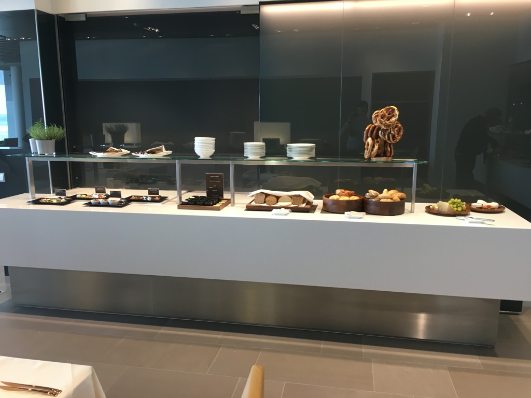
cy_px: 199
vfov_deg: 48.2
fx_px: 445
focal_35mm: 29
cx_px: 266
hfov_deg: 61.7
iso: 64
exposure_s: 1/33
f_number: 2.2
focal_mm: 4.15
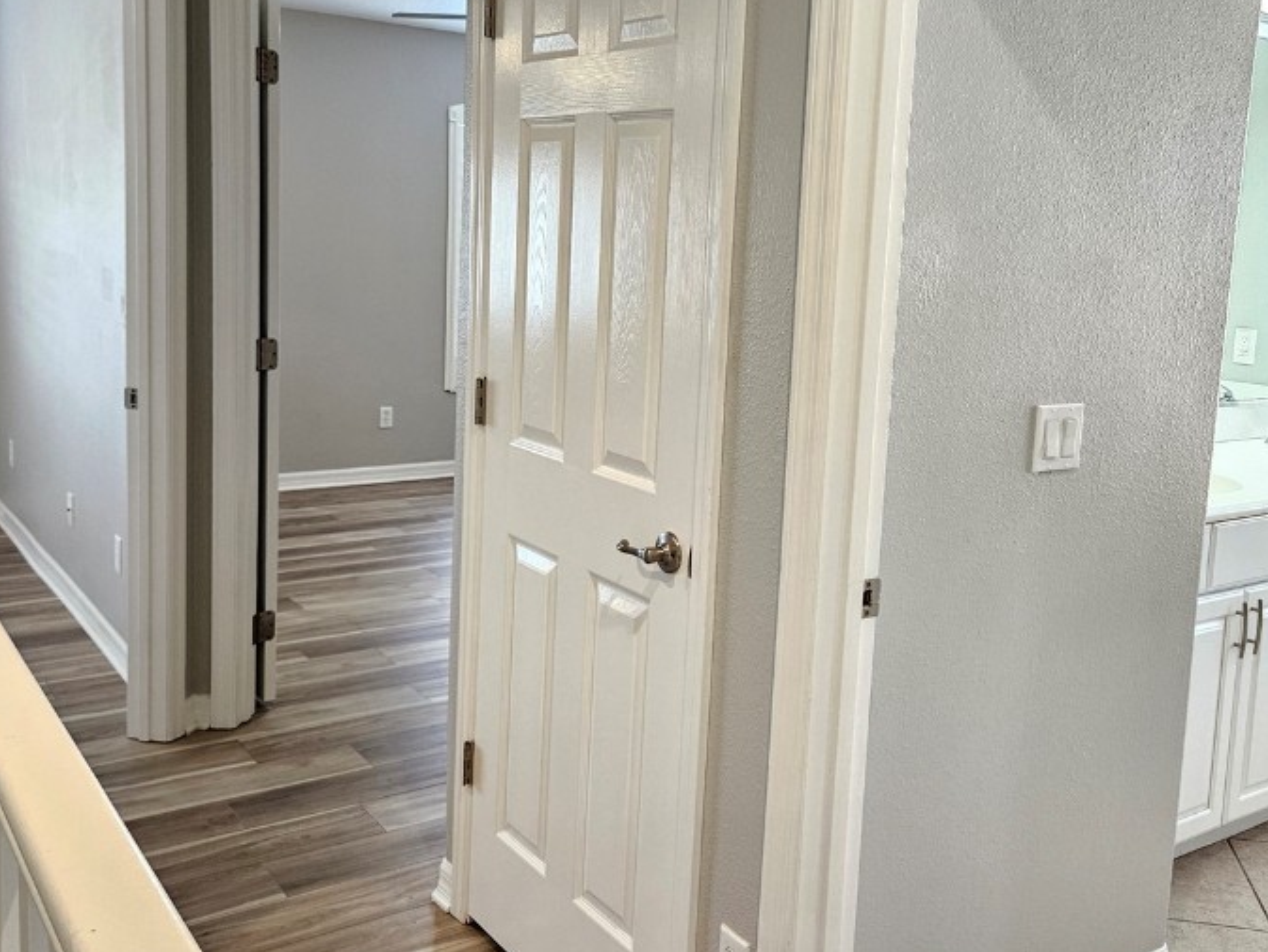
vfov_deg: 40.6
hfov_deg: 52.4
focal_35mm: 35
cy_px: 398
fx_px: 1282
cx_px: 733
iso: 400
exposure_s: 1/120
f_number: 1.8
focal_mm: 5.4
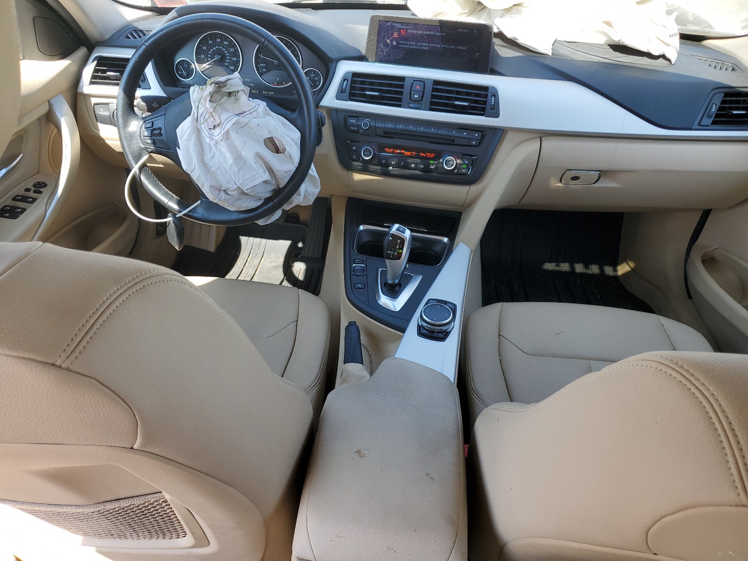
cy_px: 280
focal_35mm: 26
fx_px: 562
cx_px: 374
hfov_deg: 67.3
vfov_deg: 53.1
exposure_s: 1/357
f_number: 1.5
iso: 50
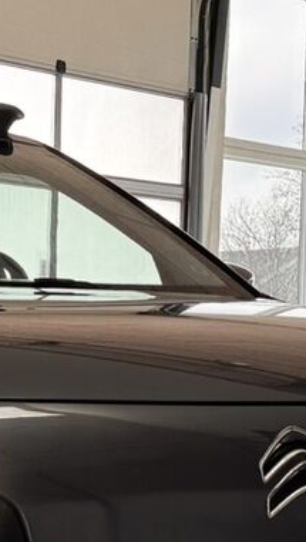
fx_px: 1684
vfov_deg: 18.0
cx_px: -149
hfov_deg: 10.1
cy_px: 488
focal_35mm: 117
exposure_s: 1/297
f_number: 1.78
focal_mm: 6.76
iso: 80
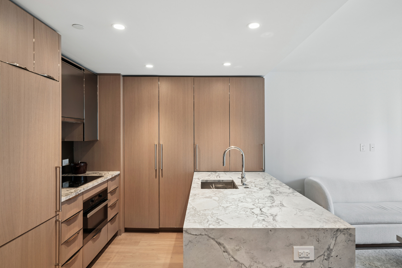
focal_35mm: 20
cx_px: 205
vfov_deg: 61.9
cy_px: 131
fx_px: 223
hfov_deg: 84.0
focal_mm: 19
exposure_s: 1/1.25
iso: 100
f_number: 11
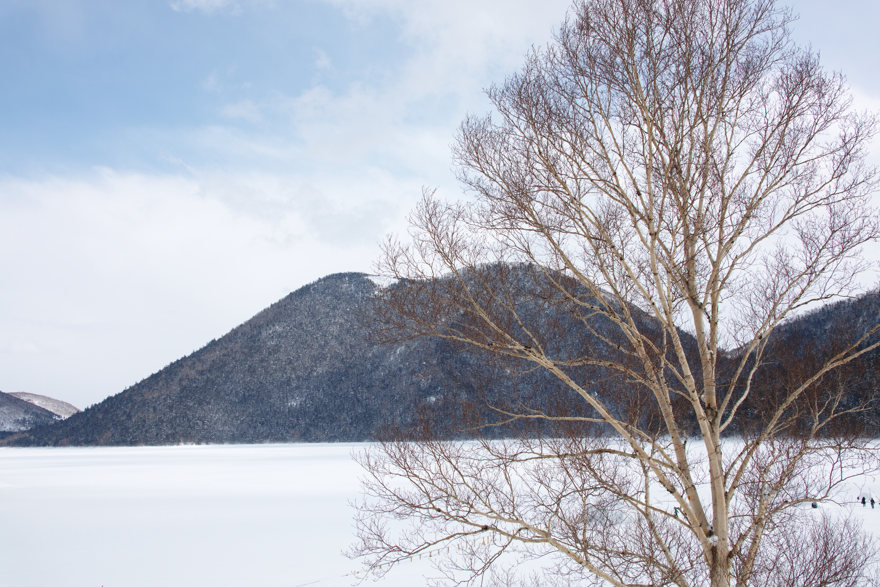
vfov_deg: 35.5
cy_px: 294
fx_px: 917
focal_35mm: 38
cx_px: 440
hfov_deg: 51.3
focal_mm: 25
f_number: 8
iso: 100
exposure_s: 1/250
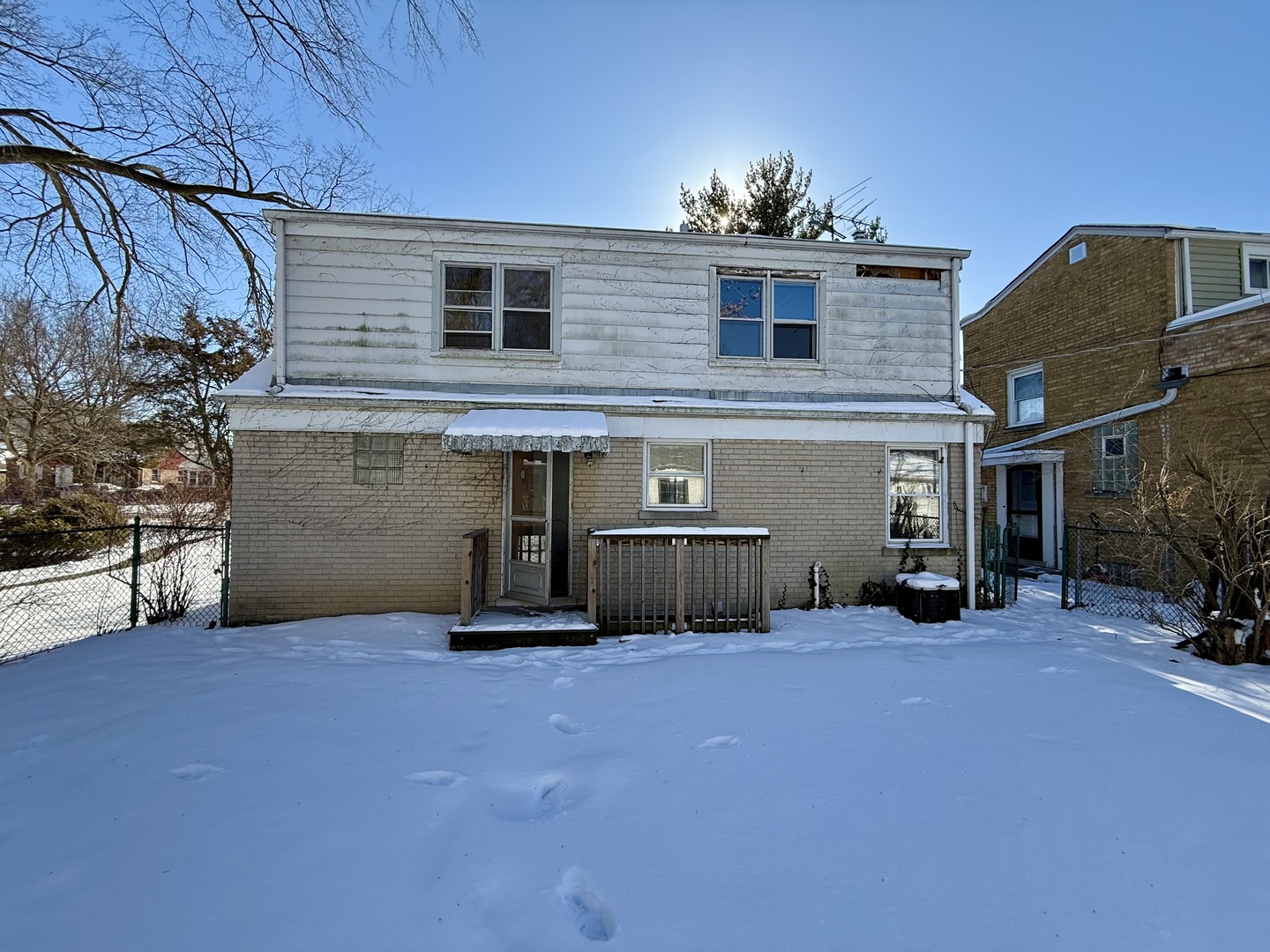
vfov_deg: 85.7
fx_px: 514
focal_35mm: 14
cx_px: 635
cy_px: 476
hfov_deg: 102.1
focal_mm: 2.22
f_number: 2.2
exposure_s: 1/679
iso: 50
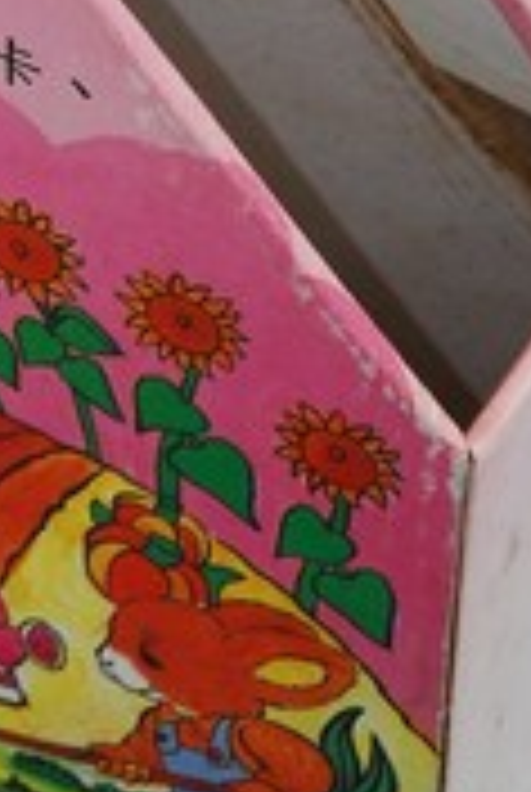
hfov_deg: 4.2
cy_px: -117
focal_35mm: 327
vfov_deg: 6.3
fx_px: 7206
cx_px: -148
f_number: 4.5
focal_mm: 60
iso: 500
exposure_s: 1/40
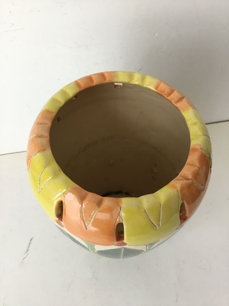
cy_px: 153
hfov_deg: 45.4
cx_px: 114
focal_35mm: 31
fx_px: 273
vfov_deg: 58.4
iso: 50
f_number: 2.4
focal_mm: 3.3
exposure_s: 1/33
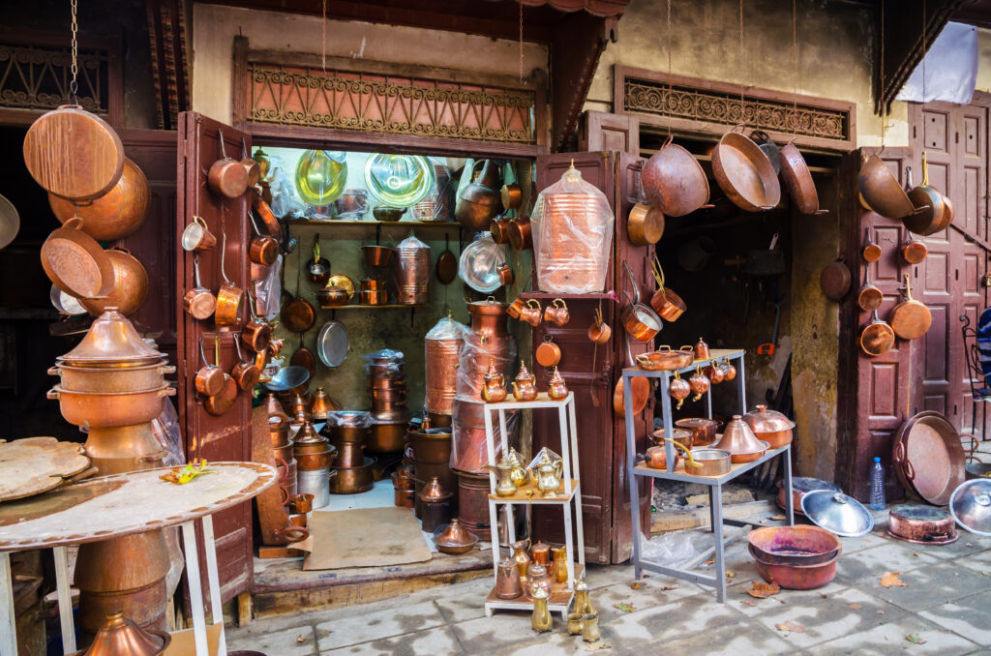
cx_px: 496
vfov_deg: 52.9
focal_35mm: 24
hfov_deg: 73.9
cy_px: 328
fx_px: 659
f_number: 6.3
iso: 320
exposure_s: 1/10
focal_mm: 16
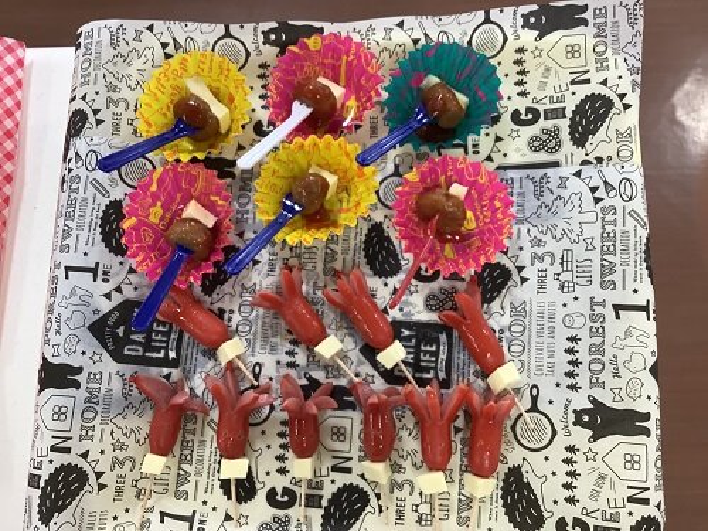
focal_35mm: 31
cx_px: 354
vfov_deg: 45.4
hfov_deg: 58.4
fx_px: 634
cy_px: 266
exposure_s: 1/60
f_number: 2.4
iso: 100
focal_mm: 3.3
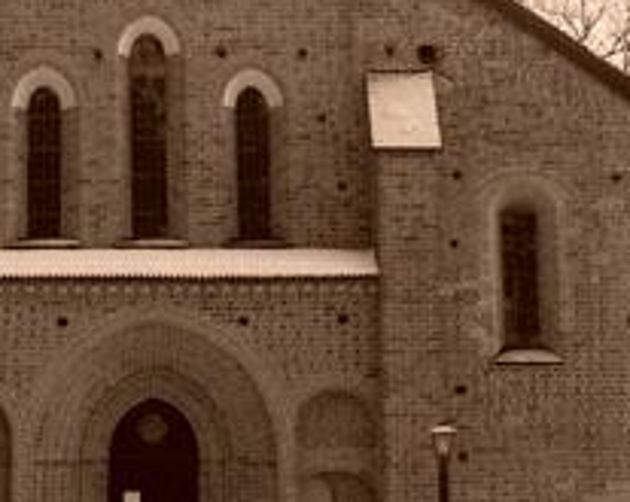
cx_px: 103
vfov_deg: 14.9
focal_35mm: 102
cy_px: 49
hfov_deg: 18.6
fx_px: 1899
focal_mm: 6.3
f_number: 4.9
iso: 50
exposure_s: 1/125
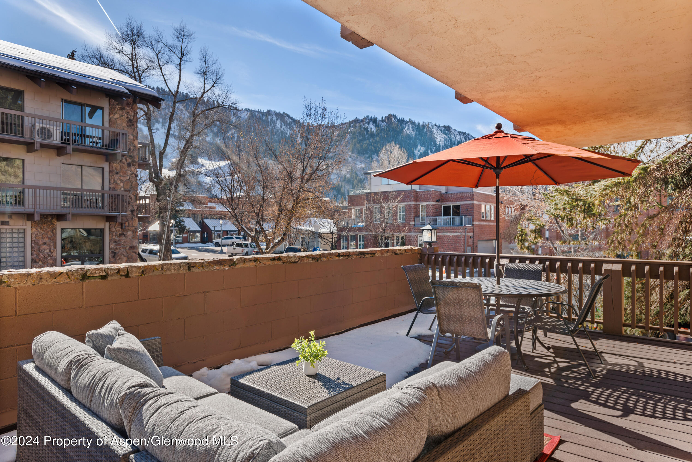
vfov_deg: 53.2
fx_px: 461
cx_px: 346
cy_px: 231
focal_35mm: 24
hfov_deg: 73.7
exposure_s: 1/10
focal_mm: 24
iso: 50
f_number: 7.1
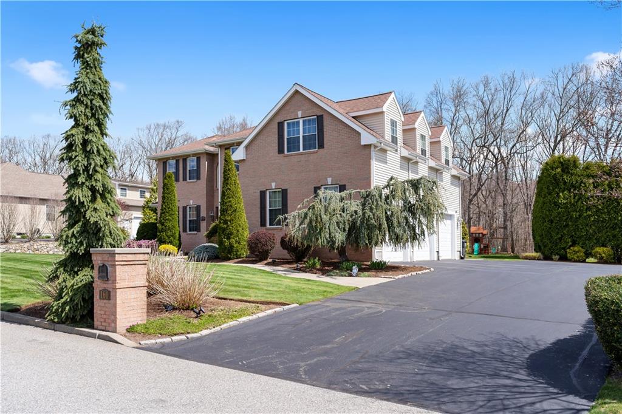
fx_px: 484
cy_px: 207
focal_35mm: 28
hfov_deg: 65.5
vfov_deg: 46.4
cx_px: 311
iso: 125
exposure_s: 1/640
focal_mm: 28
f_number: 4.5
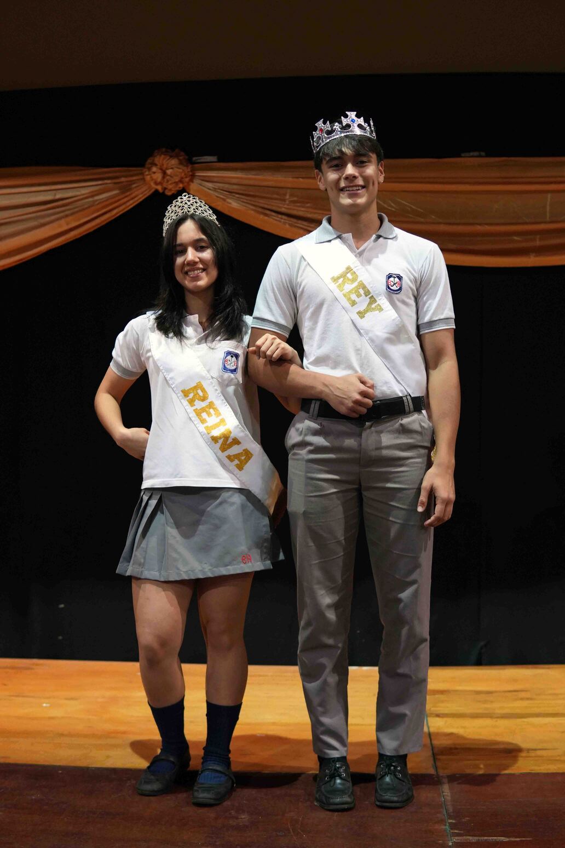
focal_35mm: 45
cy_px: 424
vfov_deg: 43.6
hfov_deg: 29.9
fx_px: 1059
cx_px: 282
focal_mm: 30
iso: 1600
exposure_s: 1/160
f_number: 2.2
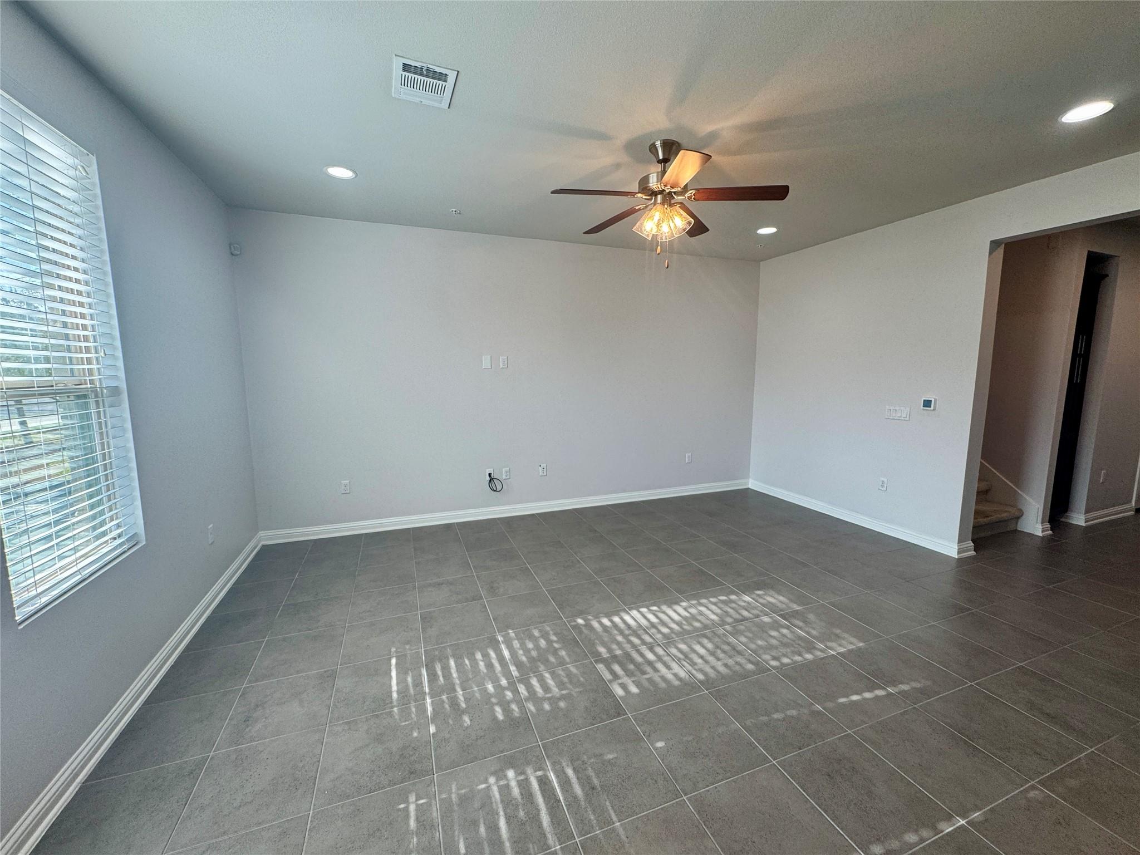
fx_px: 461
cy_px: 428
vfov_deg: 85.7
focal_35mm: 14
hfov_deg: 102.1
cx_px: 570
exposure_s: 1/120
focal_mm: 2.22
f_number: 2.2
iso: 80
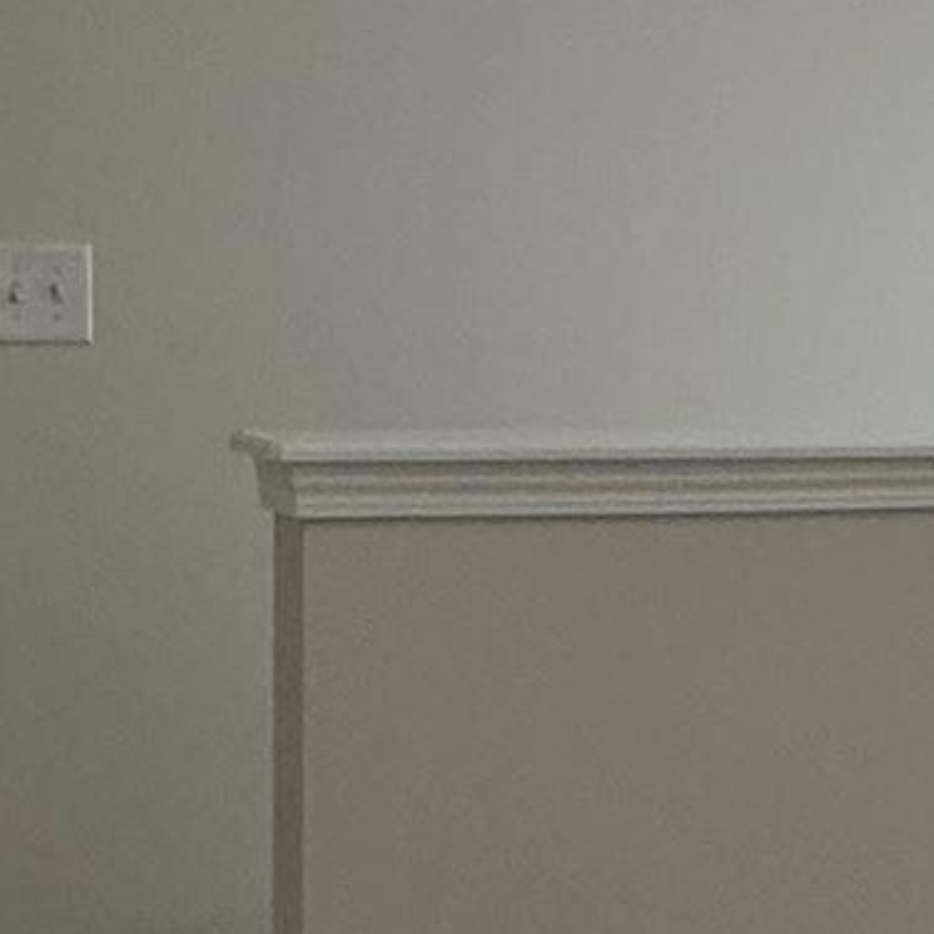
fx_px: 3083
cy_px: 566
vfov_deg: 17.2
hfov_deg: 15.9
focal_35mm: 101
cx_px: 1366
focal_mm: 2.22
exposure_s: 1/120
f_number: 2.2
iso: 50
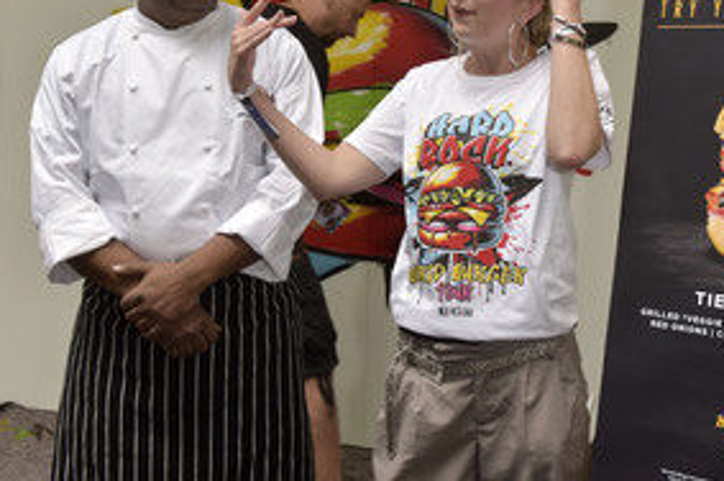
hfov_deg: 38.0
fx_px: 1024
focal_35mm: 51
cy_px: 128
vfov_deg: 26.1
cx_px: 533
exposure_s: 1/125
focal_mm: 32
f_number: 4.5
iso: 160
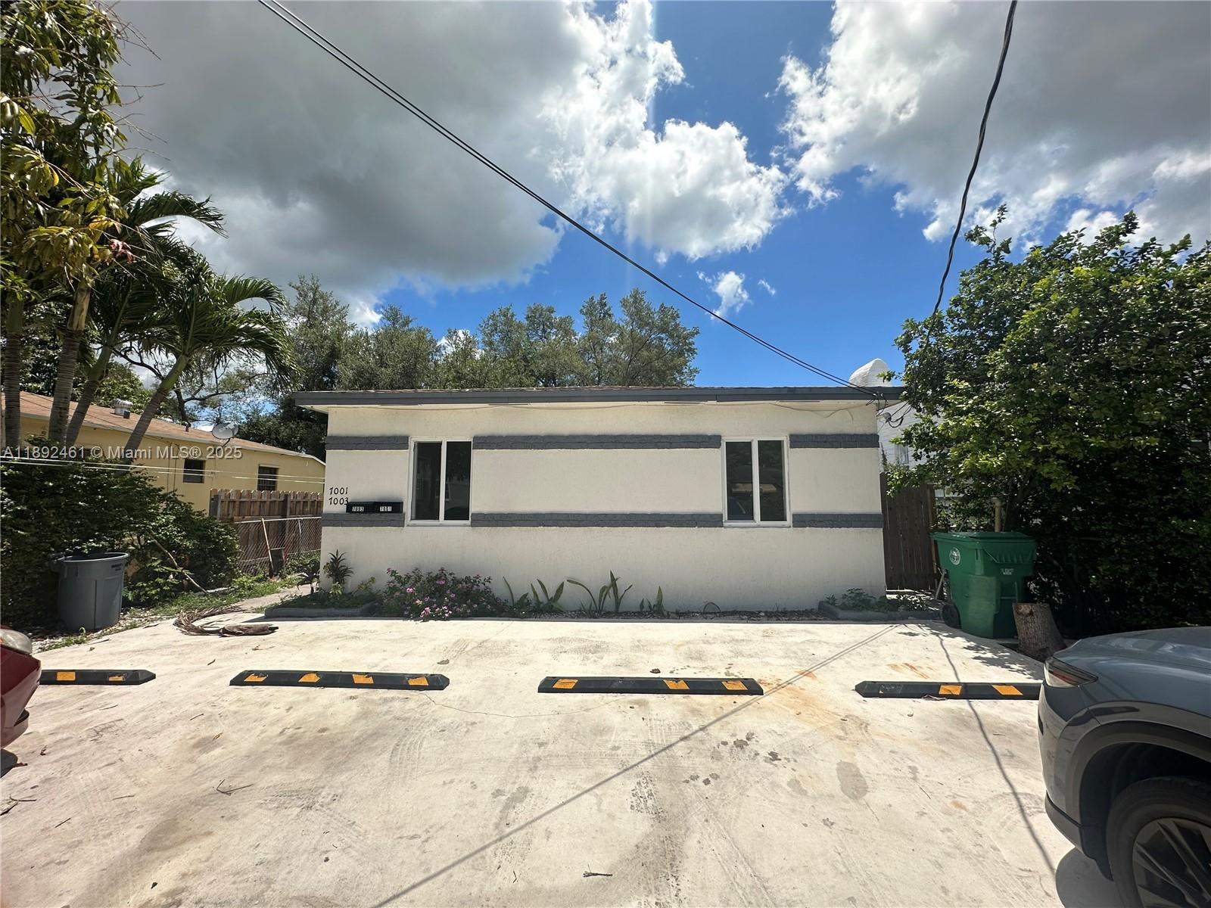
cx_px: 606
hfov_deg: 102.1
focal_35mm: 14
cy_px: 454
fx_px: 490
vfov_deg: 85.7
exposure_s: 1/2681
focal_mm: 2.22
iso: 50
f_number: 2.2
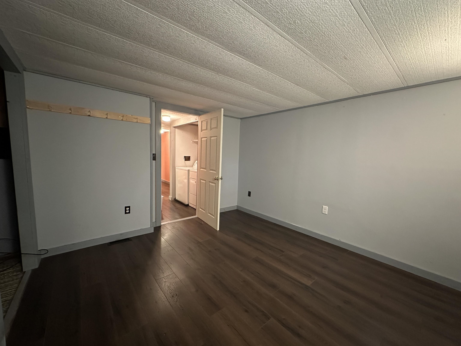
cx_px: 230
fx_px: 186
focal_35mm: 14
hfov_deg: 102.1
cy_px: 173
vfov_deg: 85.7
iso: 1000
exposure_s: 1/40
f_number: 2.2
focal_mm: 2.22
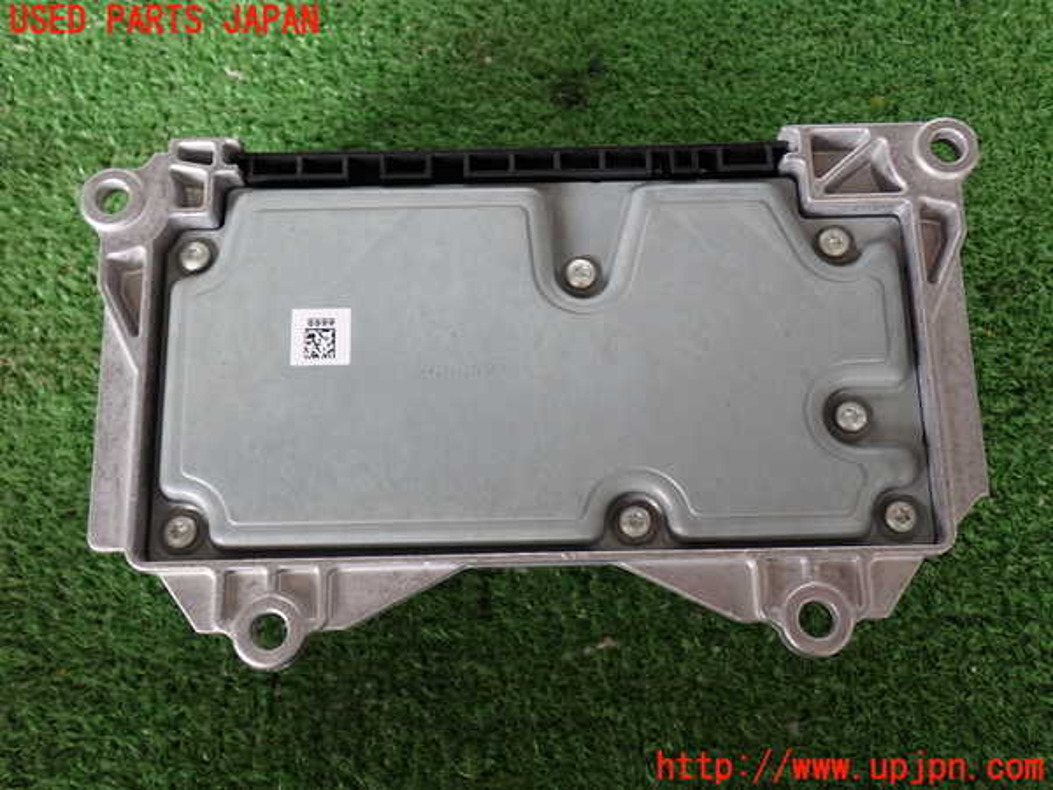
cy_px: 395
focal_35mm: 38
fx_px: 1156
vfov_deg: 37.7
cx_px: 526
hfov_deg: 49.0
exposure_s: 1/60
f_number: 2.7
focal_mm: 6.83
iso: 200
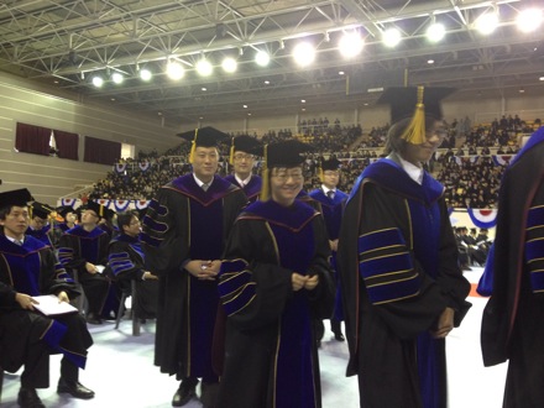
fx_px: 550
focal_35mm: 35
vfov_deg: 40.7
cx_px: 272
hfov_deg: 52.6
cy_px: 204
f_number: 2.4
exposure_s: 1/20
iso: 100
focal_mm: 4.28
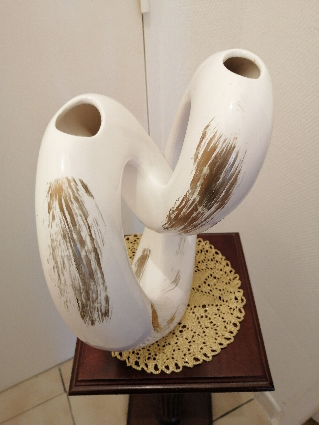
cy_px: 212
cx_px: 160
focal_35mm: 26
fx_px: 319
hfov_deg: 53.1
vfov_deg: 67.3
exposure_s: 1/33.3
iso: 400
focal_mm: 3.96
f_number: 1.8
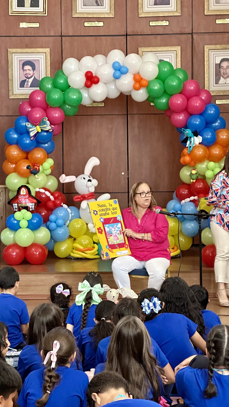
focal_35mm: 84
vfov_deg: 25.3
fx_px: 907
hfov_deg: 14.4
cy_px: 203
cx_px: 104
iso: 1000
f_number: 2.8
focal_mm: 9
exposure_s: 1/40
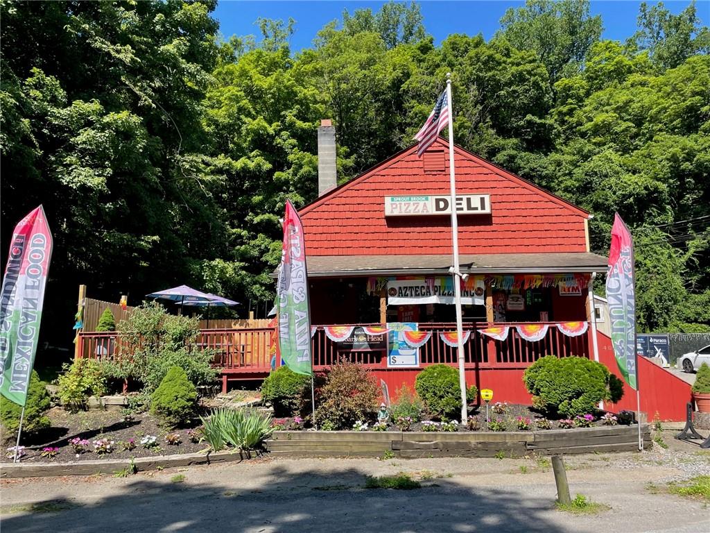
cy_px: 266
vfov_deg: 53.1
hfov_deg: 67.3
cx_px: 355
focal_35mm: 26
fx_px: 533
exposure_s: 1/1473
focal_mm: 4.2
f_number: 1.6
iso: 32
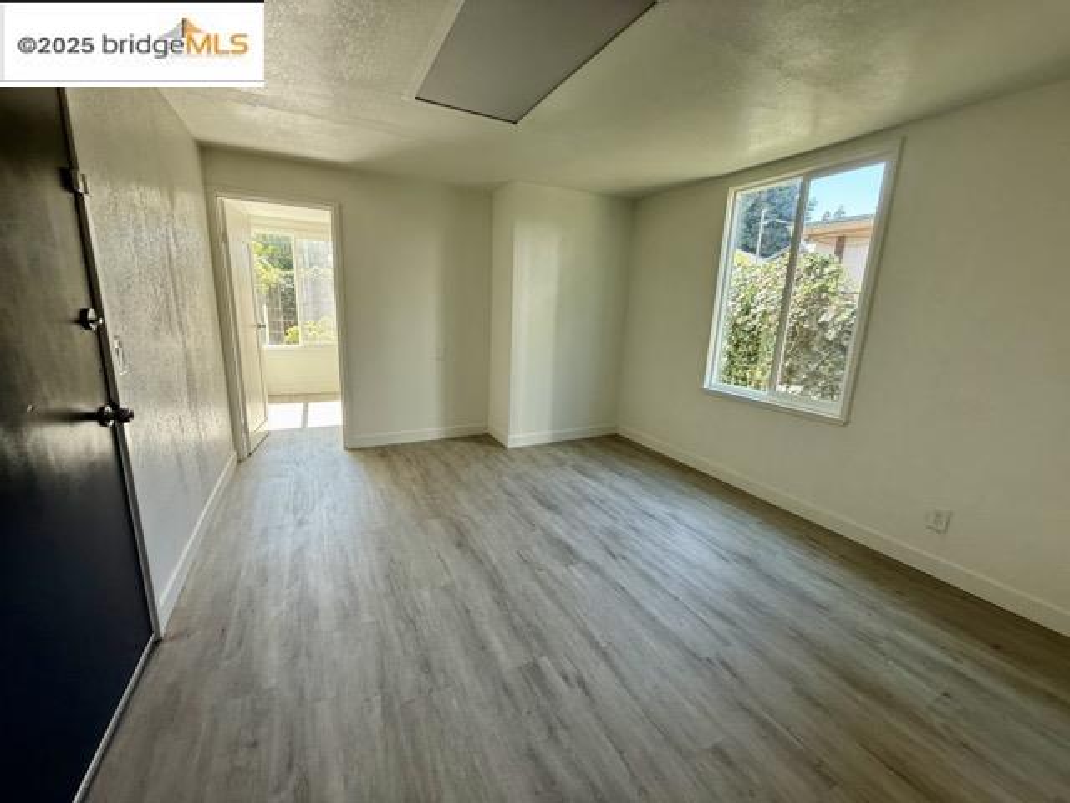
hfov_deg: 102.1
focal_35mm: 14
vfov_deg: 85.7
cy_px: 402
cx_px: 535
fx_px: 433
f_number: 2.2
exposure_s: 1/99
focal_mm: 2.22
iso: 100
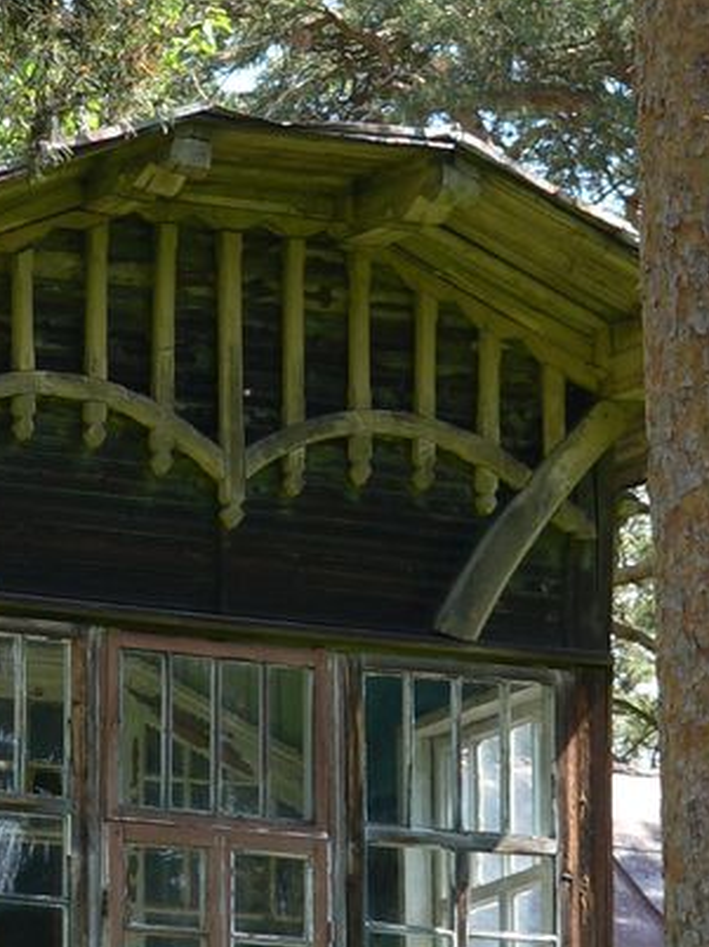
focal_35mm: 369
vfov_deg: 5.4
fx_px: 10088
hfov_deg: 4.0
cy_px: 961
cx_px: 193
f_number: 3.3
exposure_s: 1/125
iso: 80
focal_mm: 23.1
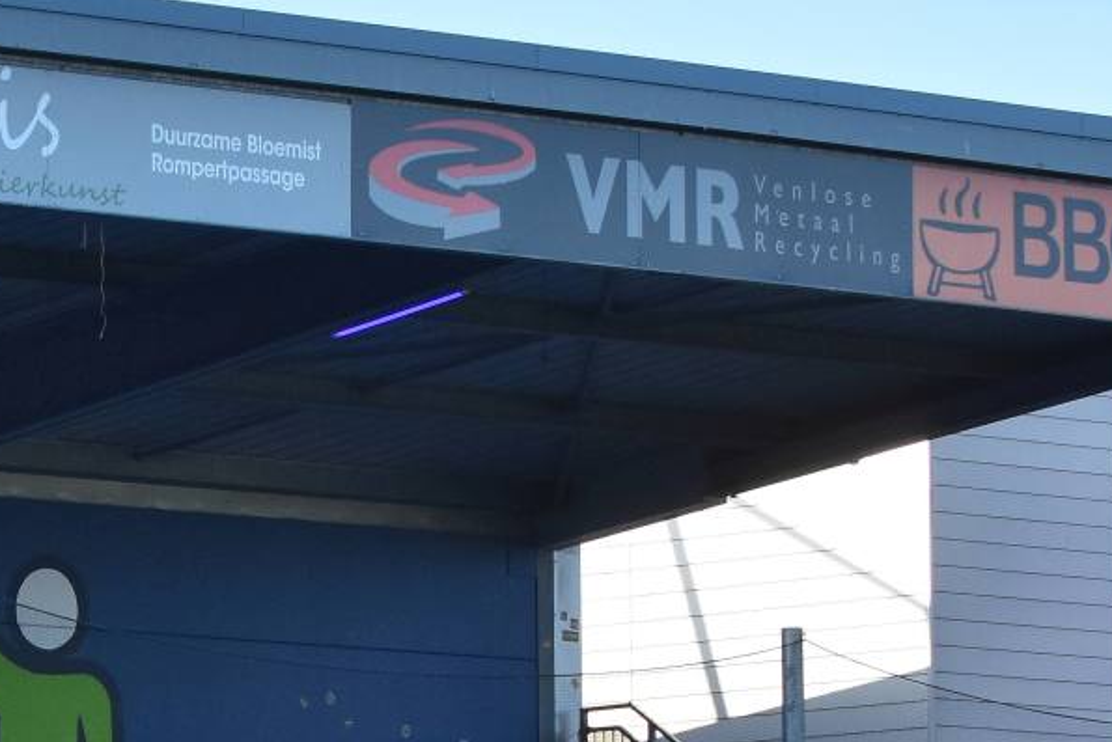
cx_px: -237
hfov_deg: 6.1
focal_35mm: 338
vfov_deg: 4.1
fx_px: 10445
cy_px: 982
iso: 800
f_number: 4
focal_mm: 70
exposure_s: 1/1250
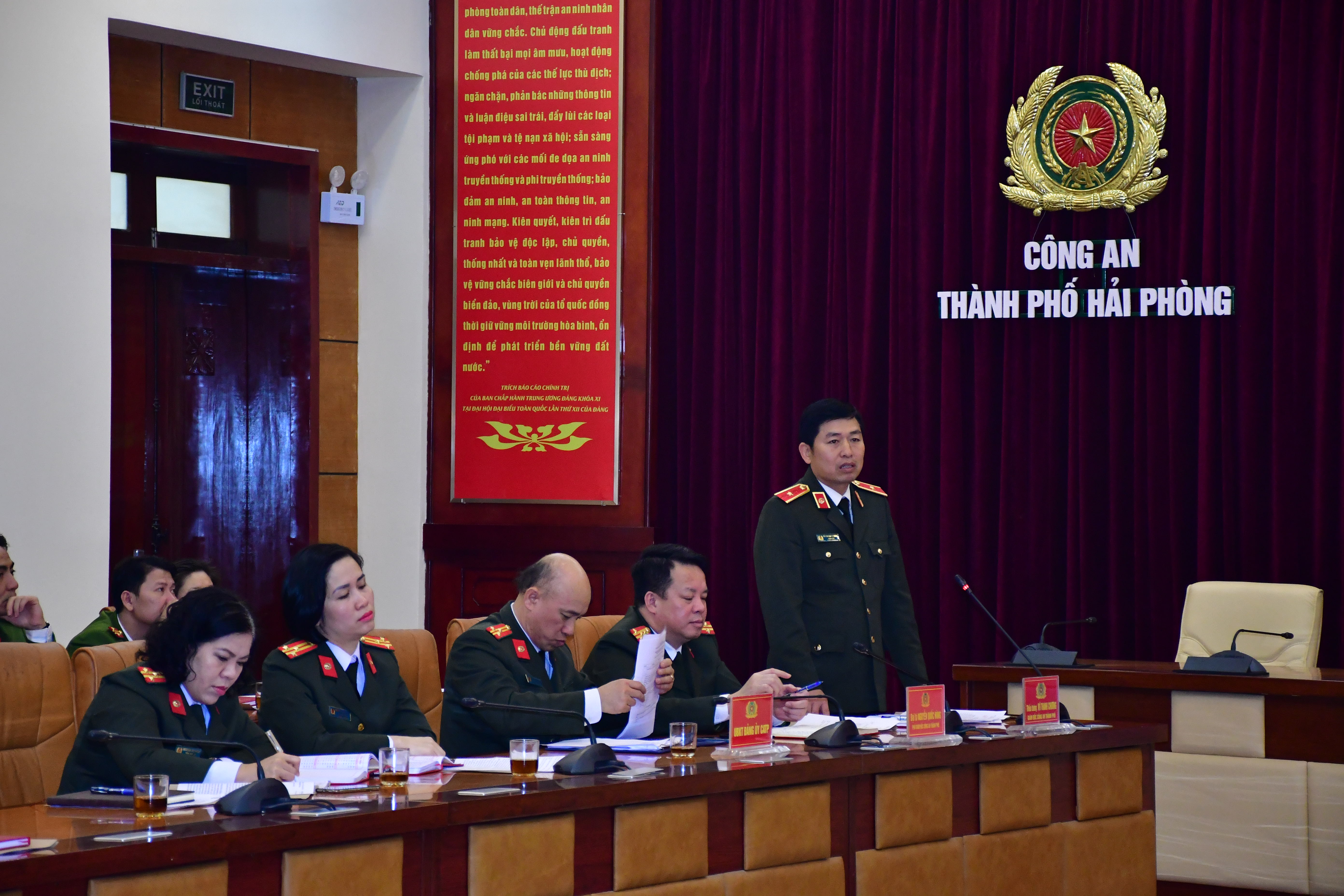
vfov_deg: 13.0
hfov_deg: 19.5
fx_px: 3920
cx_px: 672
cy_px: 448
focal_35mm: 105
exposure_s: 1/200
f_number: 5
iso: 2500
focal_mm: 70
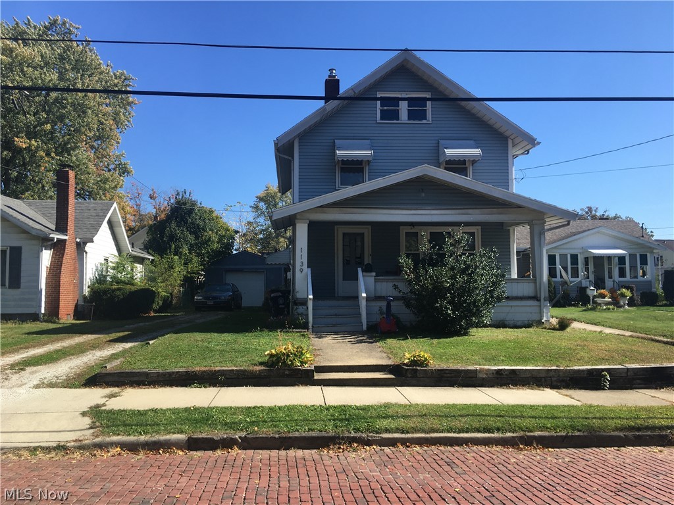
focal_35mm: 29
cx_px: 337
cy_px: 252
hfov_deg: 61.7
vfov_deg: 48.2
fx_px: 565
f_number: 2.2
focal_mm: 4.15
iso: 25
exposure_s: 1/986
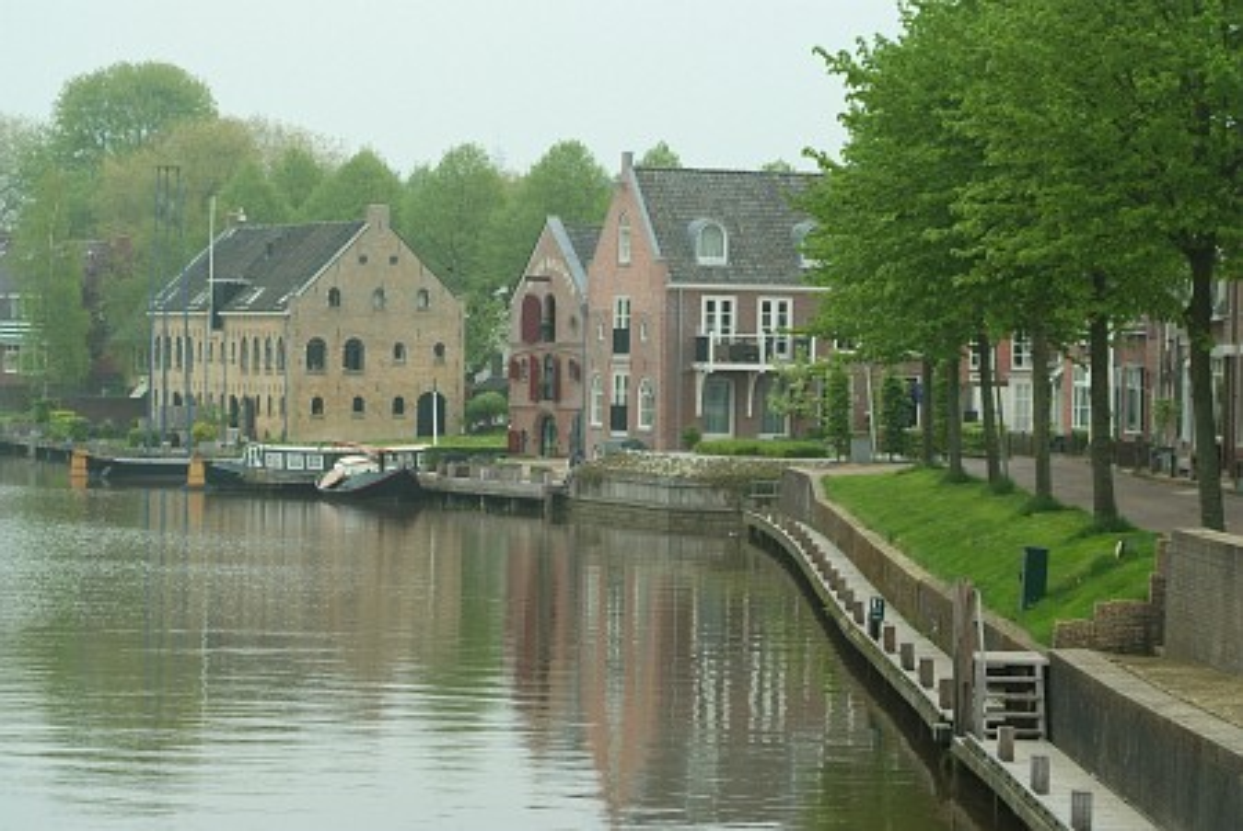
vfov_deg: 10.7
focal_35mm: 128
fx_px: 4424
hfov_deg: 16.0
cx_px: 622
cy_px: 416
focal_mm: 85
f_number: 6.7
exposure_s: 1/180
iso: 400
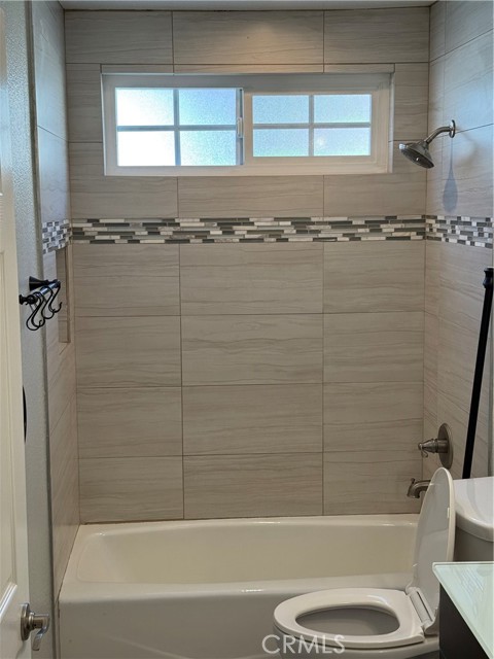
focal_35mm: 48
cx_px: 247
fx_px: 913
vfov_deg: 39.7
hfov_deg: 30.3
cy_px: 330
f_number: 1.78
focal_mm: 6.76
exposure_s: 1/120
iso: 64
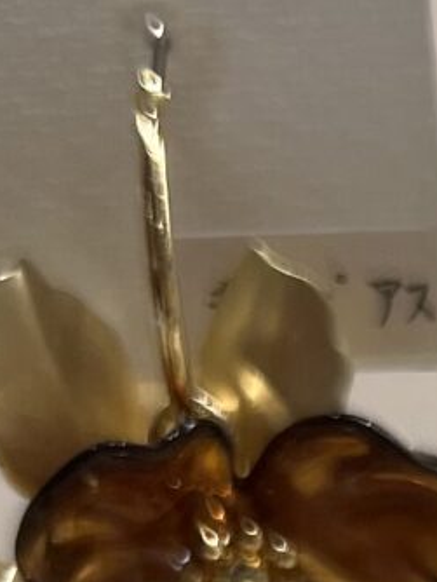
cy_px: 1516
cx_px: 909
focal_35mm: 199
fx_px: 3345
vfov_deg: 8.8
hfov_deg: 7.2
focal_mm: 5.7
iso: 50
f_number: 1.5
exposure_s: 1/422
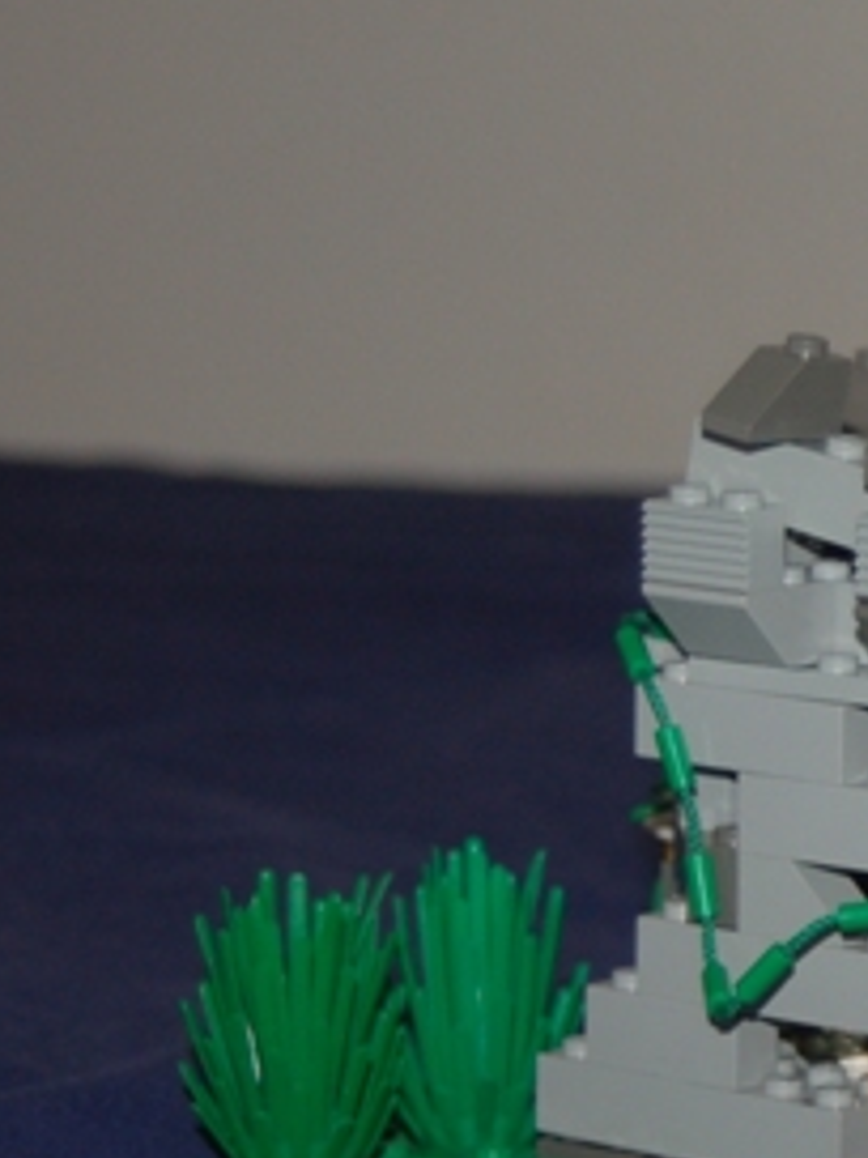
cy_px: 745
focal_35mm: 175
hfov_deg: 8.2
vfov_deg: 11.3
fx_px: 5851
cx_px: 1574
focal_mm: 44
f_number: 4.5
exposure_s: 1/60
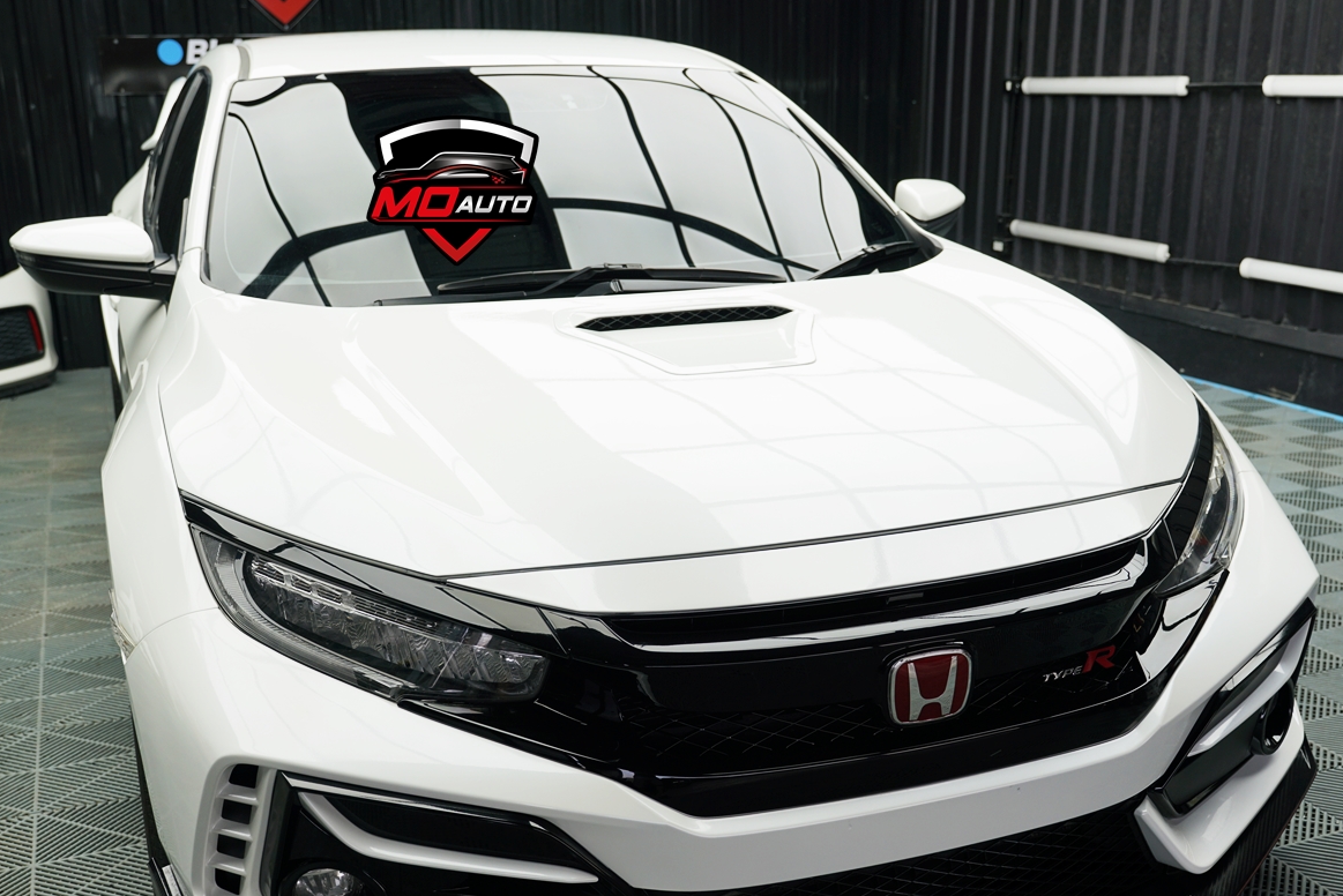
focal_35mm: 40
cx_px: 715
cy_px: 541
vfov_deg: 33.3
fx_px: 1493
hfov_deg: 48.4
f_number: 4.5
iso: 100
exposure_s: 1/80
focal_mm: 31
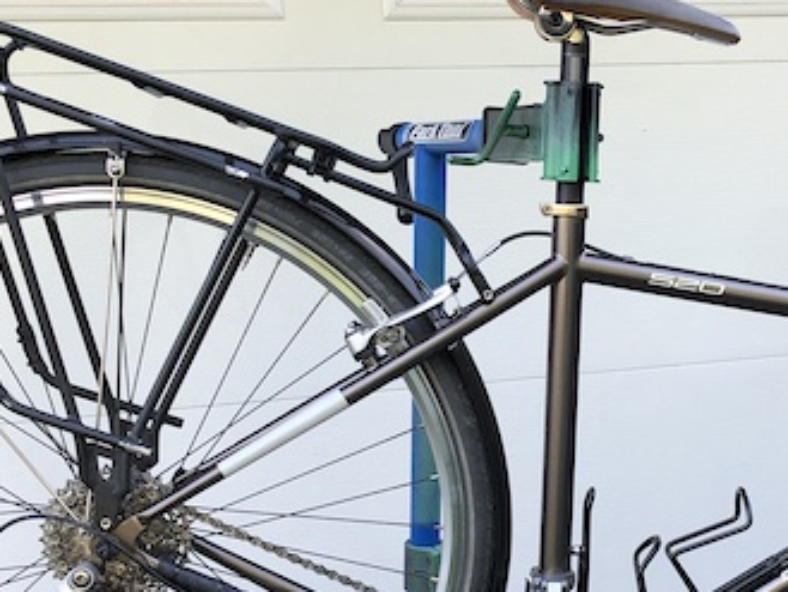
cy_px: 487
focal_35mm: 68
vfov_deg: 21.3
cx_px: 632
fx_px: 1549
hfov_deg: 28.0
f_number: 1.8
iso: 25
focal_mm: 4
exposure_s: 1/120
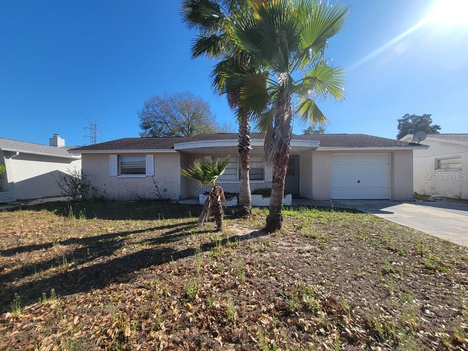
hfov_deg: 106.2
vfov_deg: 89.9
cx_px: 234
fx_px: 176
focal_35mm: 13
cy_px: 176
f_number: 2.2
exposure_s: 1/1457
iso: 50
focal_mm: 2.2
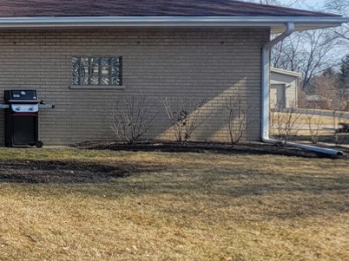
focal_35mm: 86
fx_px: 867
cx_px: -259
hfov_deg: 18.4
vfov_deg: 17.1
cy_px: 75
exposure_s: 1/682
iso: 16
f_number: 1.8
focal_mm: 6.7
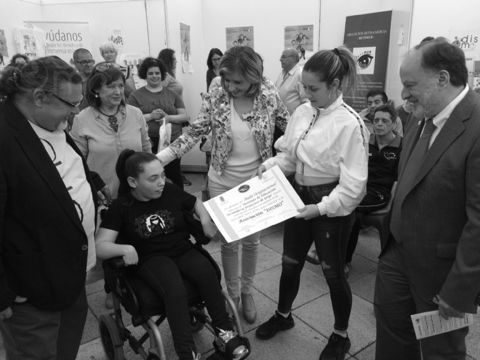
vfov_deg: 48.2
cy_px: 180
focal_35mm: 29
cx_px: 240
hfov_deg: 61.7
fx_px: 402
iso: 32
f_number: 2.2
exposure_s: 1/118
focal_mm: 4.15
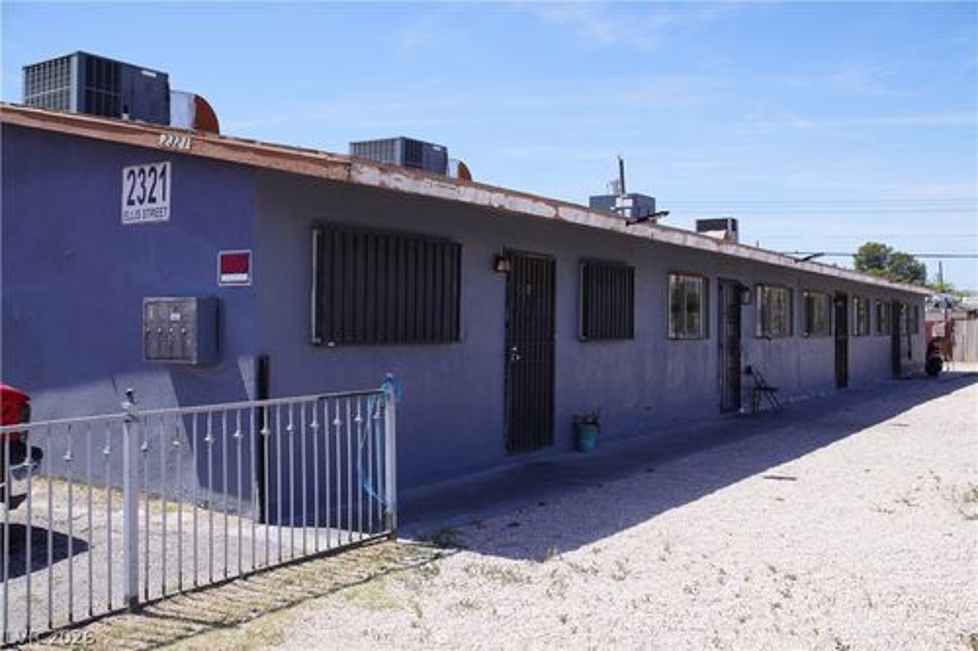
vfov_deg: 38.3
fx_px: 937
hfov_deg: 55.1
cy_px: 326
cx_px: 489
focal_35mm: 34
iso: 100
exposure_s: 1/500
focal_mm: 23
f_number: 5
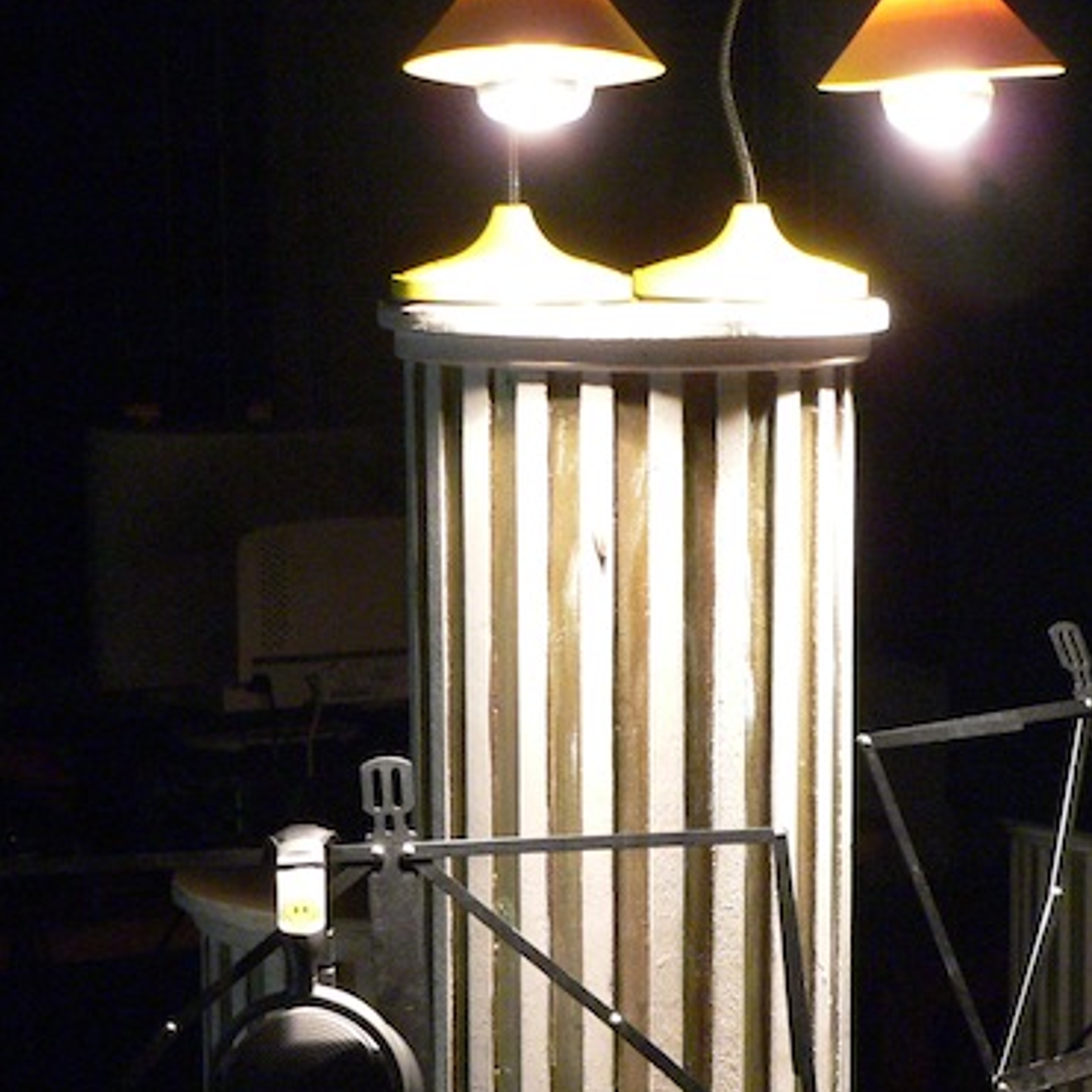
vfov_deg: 19.9
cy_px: 639
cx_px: 771
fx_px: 3105
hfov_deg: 19.8
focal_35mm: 87
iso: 400
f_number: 2.8
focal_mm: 9.4
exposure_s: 1/15
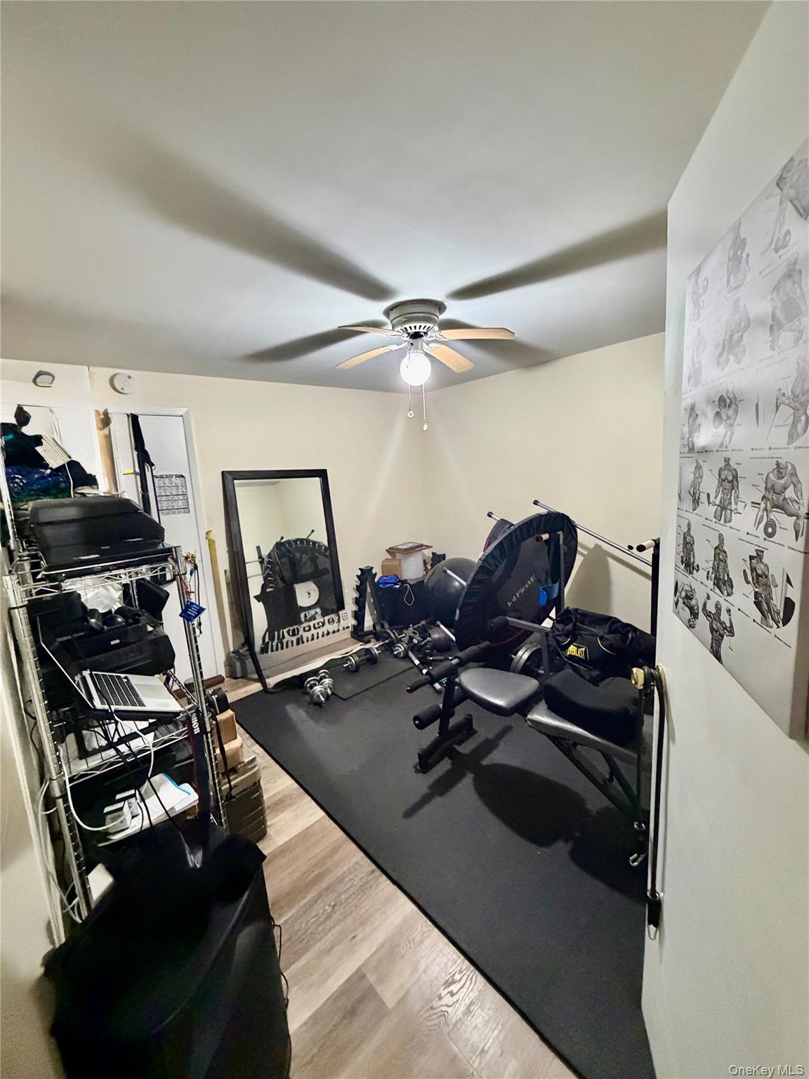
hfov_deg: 85.7
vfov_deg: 102.1
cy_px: 540
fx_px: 436
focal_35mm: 14
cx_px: 404
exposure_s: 1/60
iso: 800
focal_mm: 2.22
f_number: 2.2
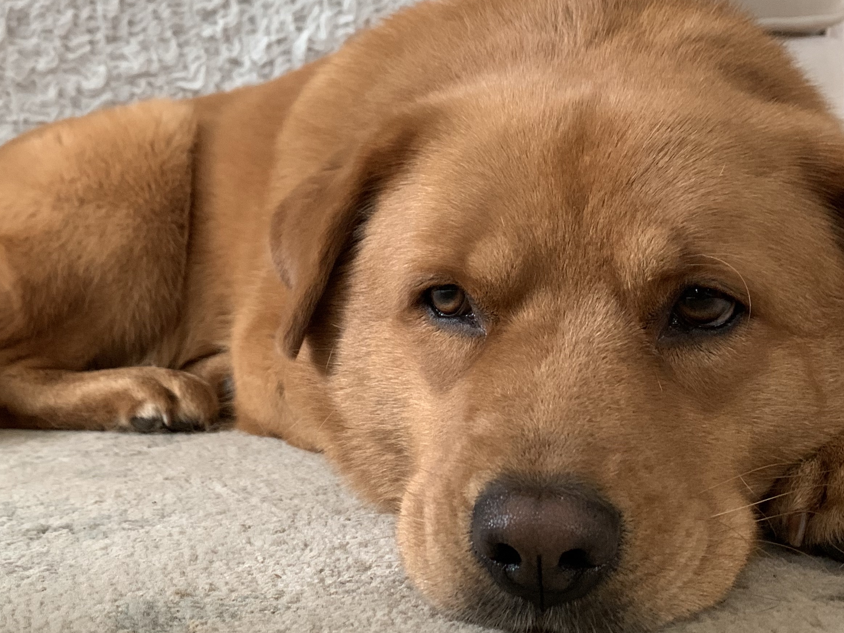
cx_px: 337
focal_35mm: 45
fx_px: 1097
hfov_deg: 41.9
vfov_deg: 32.2
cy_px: 295
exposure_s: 1/32
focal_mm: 4.25
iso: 400
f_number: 1.8
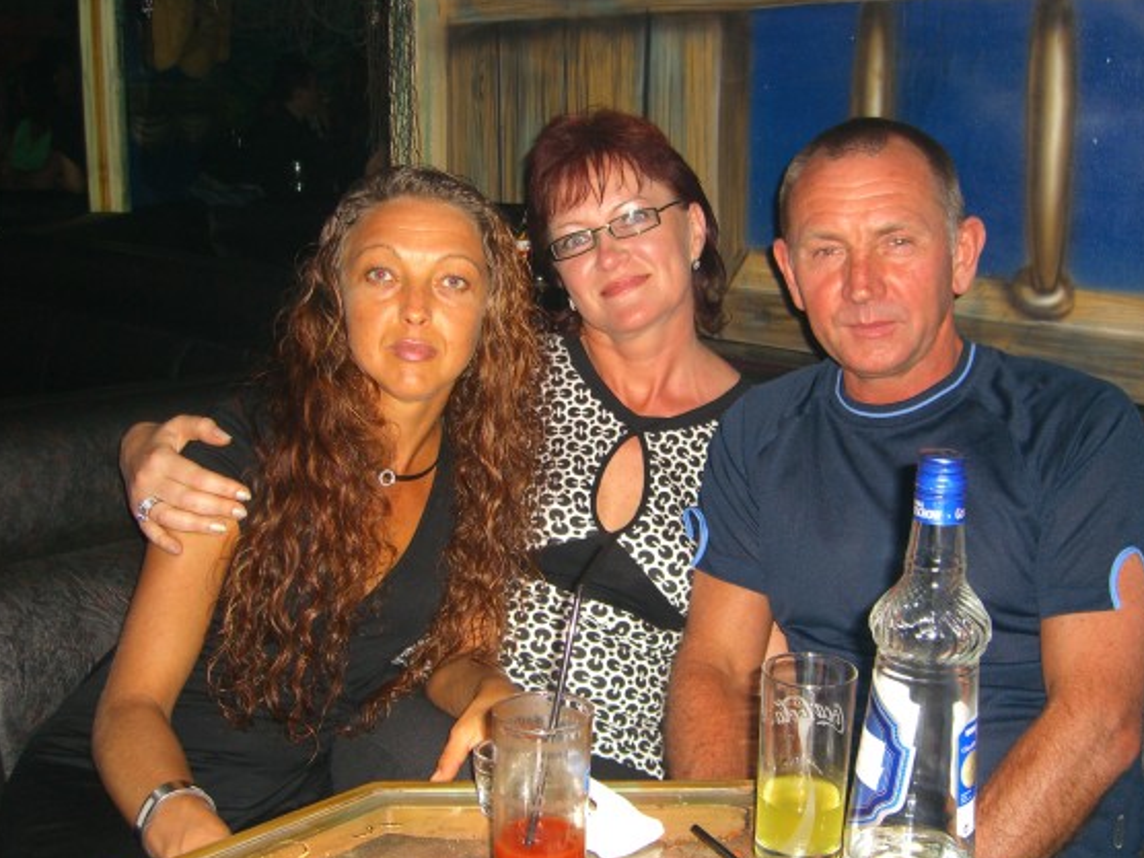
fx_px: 1355
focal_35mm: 41
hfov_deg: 45.8
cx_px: 605
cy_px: 457
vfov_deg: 35.1
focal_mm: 7.9
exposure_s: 1/60
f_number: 2.8
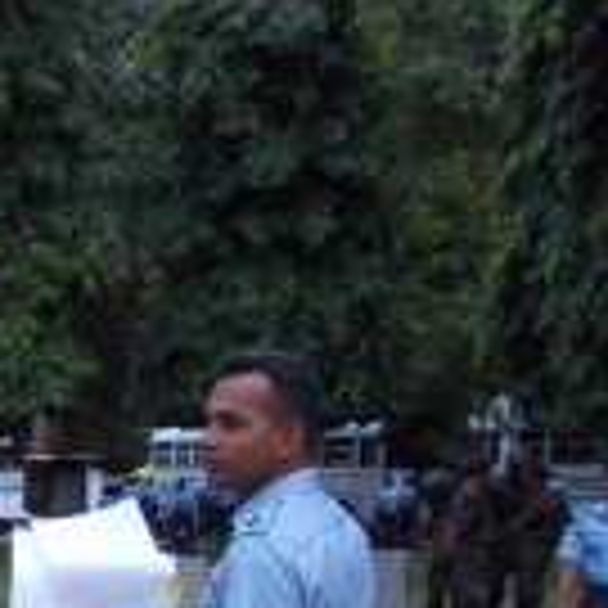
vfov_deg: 17.3
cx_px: -349
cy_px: 608
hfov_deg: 16.0
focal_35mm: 98
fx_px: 1947
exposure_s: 1/25
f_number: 2.7
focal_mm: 4
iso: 200
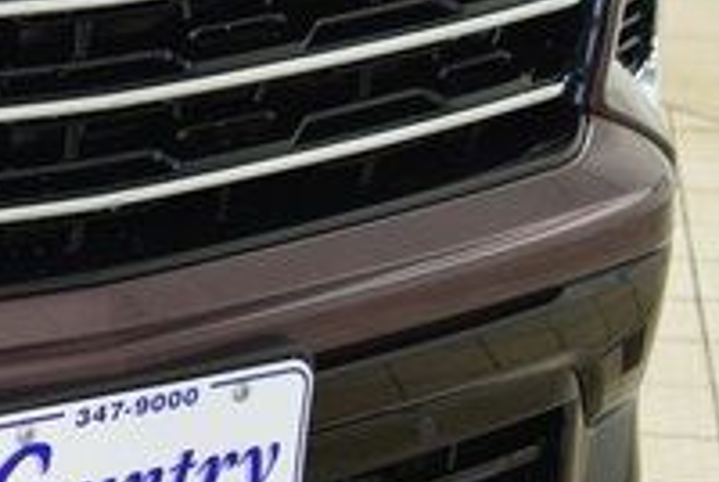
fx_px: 3352
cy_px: 203
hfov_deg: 11.7
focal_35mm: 168
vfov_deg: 8.2
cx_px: -403
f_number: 6.3
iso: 720
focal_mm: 35
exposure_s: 1/15
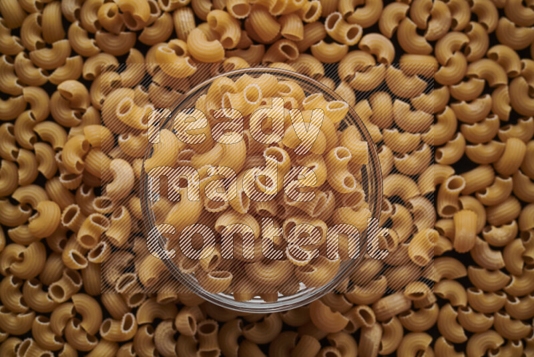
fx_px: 742
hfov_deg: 39.6
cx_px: 267
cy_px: 178
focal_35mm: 50
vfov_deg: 27.0
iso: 160
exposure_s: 1/100
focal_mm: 50
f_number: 8
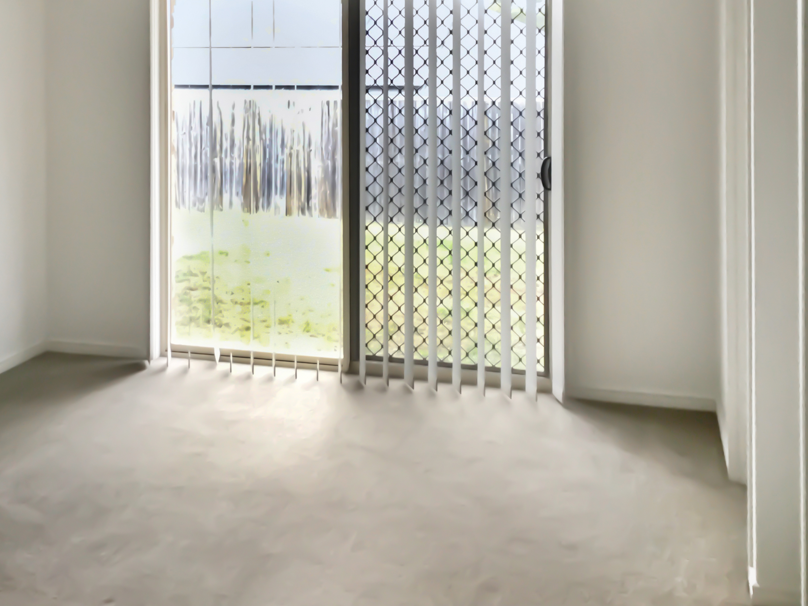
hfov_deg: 45.6
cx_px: 339
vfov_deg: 34.9
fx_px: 957
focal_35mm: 41
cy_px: 219
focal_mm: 3.3
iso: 64
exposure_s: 1/33
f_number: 2.4
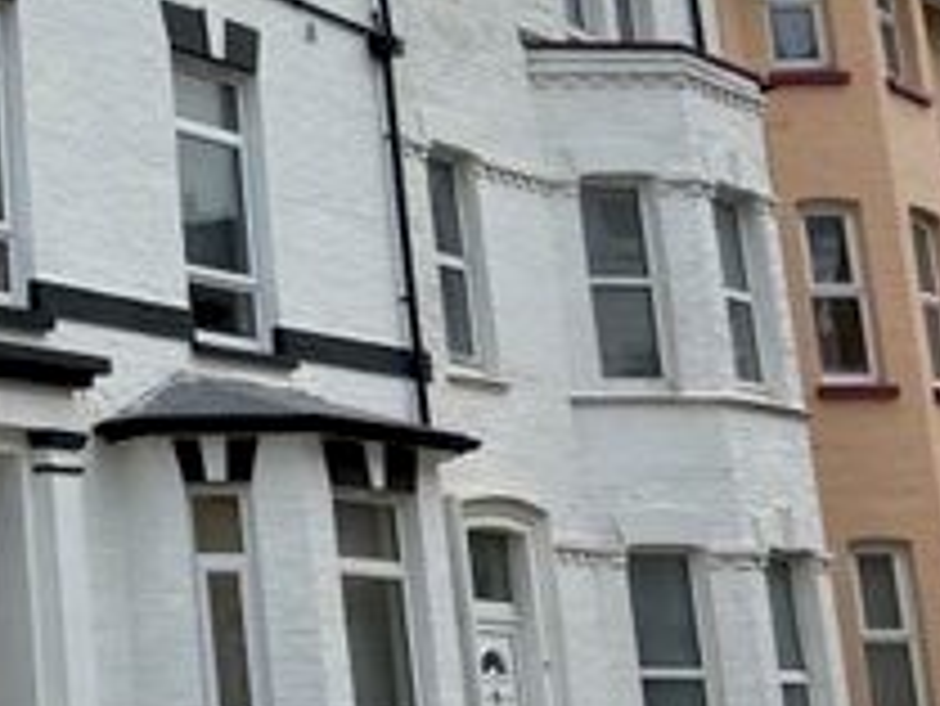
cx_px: -553
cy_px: 115
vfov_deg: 16.8
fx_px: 2364
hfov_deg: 19.1
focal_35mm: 87
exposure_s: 1/239
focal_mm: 4.25
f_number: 1.8
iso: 32
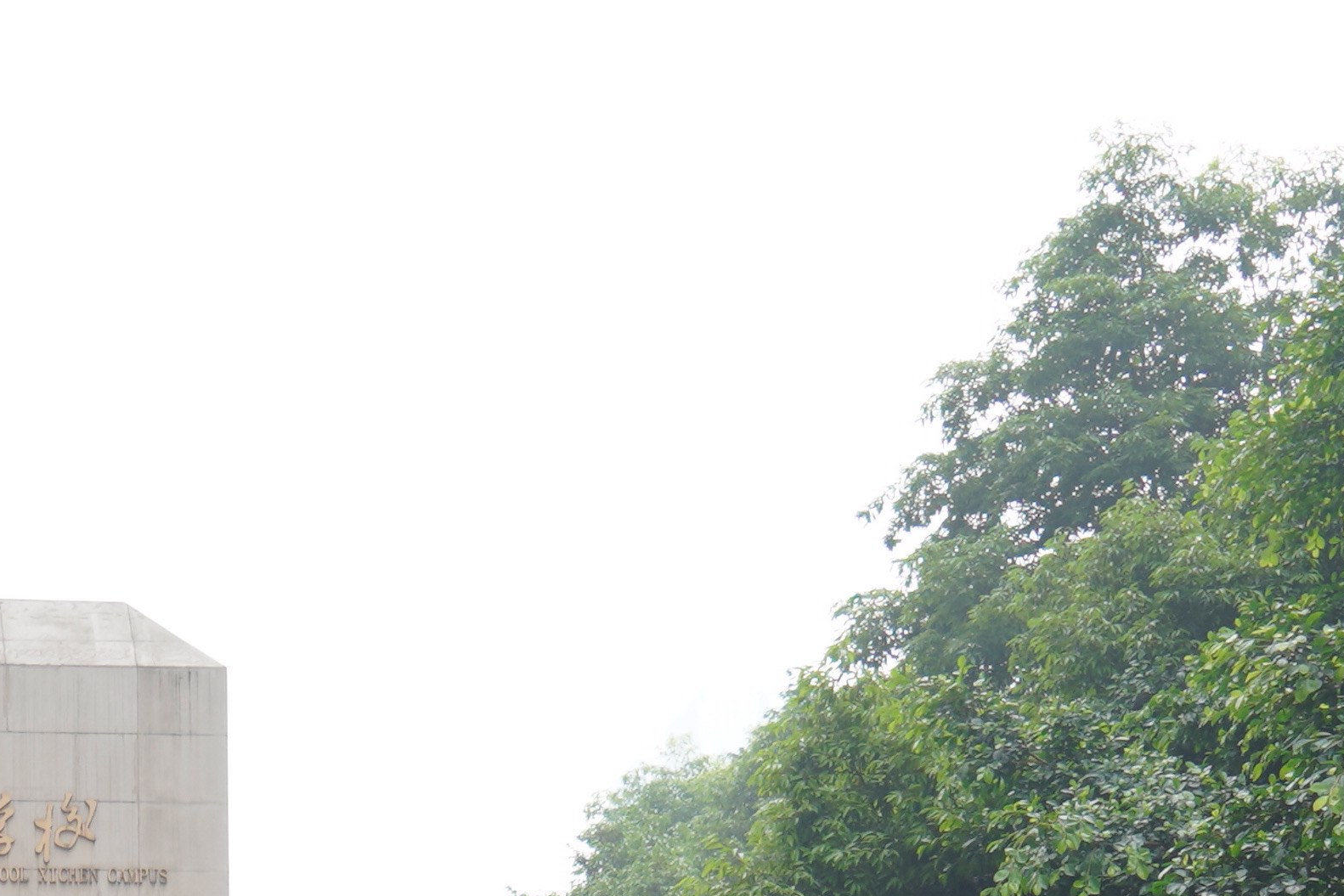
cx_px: 76
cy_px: 1488
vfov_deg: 13.8
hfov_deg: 21.7
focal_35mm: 91
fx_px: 3397
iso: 100
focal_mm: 24
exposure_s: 1/50
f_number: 4
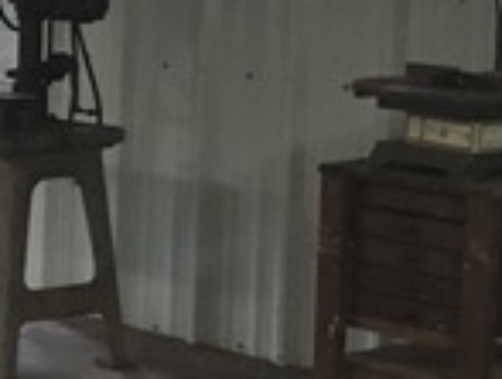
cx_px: -729
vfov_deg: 9.8
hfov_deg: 10.9
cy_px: 38
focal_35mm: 152
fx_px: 2210
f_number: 2.2
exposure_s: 1/15
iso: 200
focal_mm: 4.15
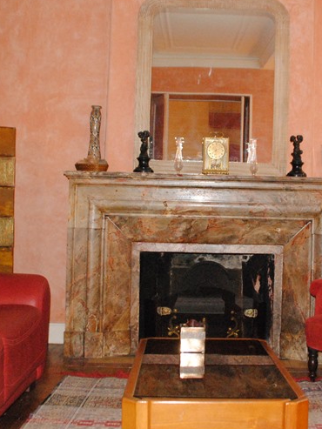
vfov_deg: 35.5
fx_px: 669
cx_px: 225
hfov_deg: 26.8
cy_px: 215
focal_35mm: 54
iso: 1600
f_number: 5.6
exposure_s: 1/60
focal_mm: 18
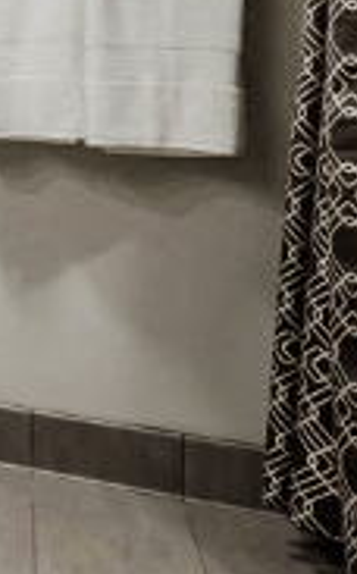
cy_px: -6
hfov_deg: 13.1
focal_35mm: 65
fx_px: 1014
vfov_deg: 29.4
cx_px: -567
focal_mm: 7
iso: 200
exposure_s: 1/4
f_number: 9
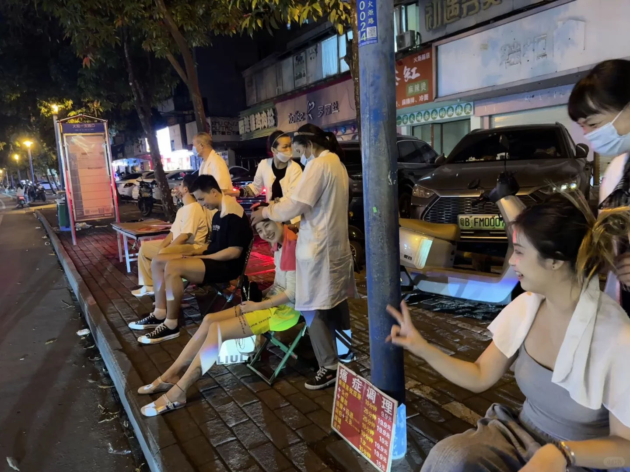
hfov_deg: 71.6
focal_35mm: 24
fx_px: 437
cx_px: 315
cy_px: 236
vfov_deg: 56.8
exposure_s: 1/33
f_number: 1.78
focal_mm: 6.76
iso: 640
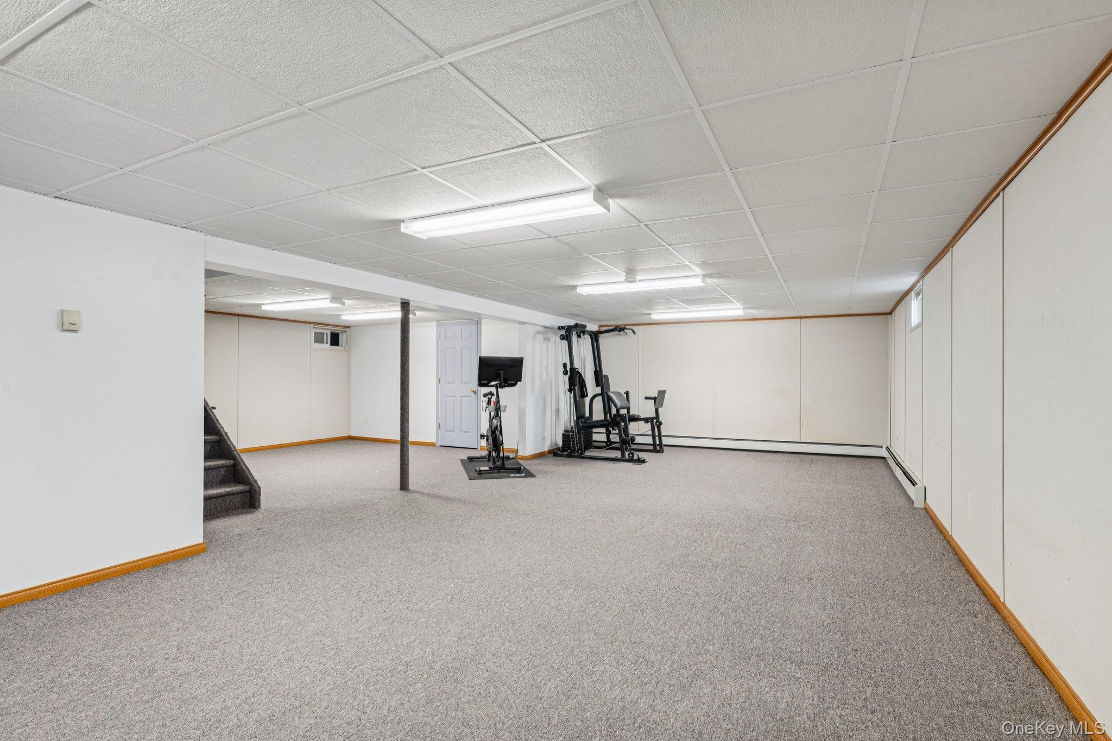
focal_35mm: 17
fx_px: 525
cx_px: 556
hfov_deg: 93.3
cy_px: 370
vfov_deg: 70.4
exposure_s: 1/3
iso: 200
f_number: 9
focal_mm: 17
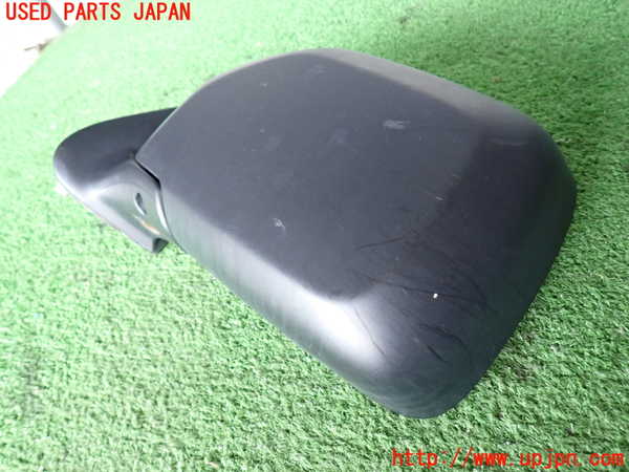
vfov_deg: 54.9
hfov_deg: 69.4
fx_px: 454
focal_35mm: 25
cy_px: 236
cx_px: 314
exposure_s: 1/30
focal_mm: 4.5
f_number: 2
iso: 320
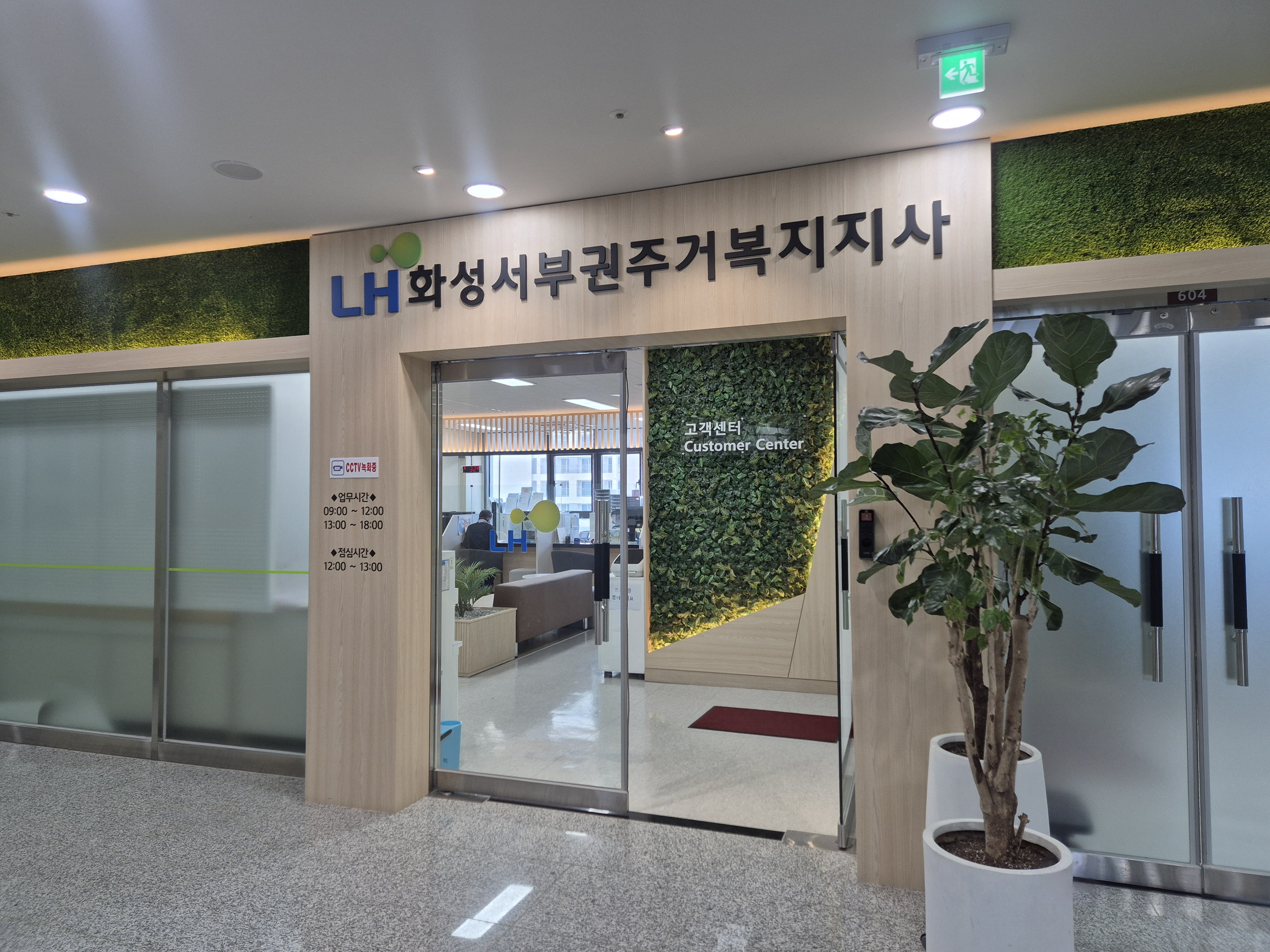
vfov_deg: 58.9
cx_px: 635
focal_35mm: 23
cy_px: 476
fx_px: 844
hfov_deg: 73.9
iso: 64
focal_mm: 5.4
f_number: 1.8
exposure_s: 1/120
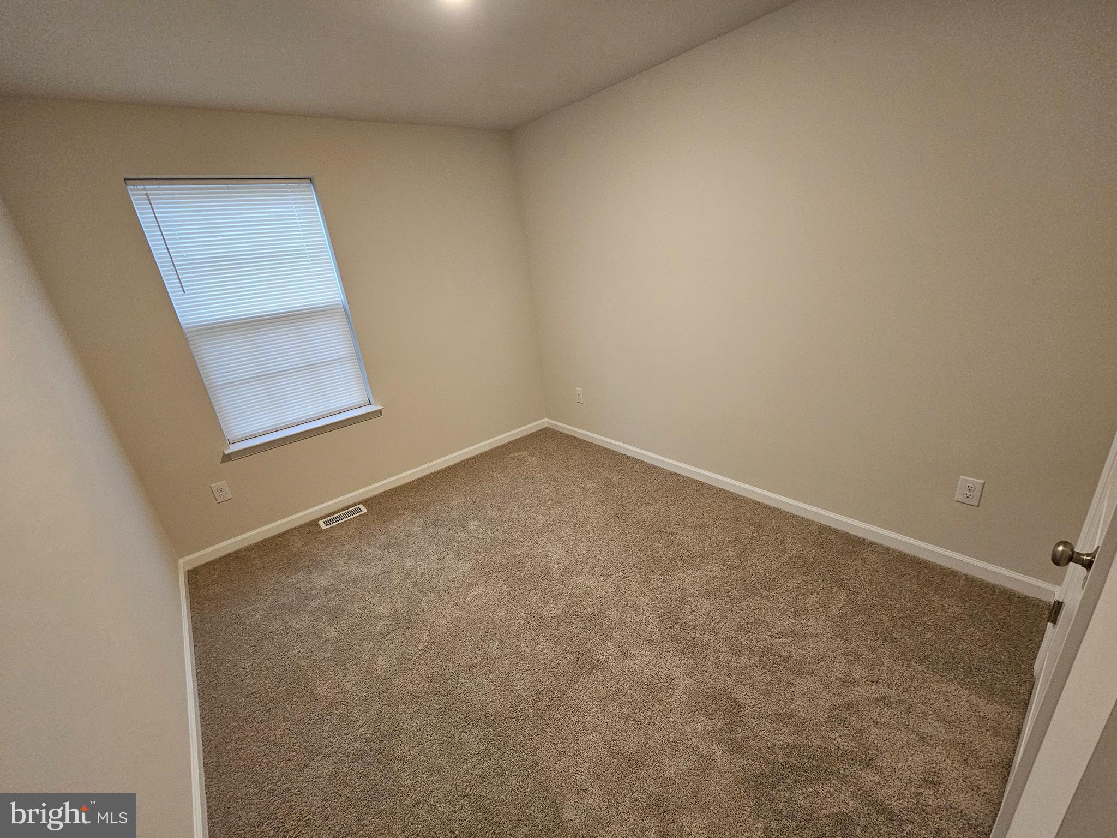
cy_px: 419
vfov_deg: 89.9
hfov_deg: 106.2
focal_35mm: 13
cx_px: 558
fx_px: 419
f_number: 2.2
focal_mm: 2.2
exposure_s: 1/40
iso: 400
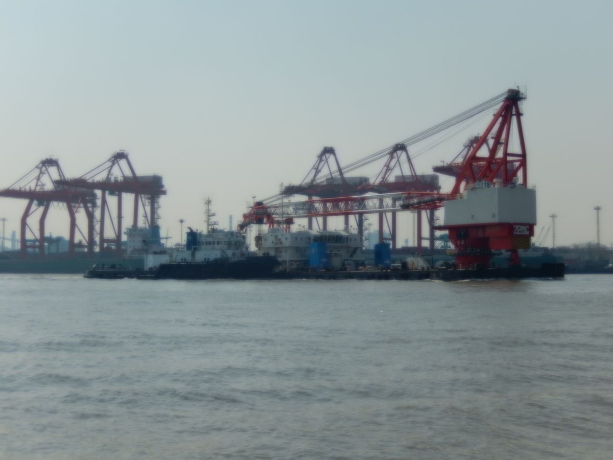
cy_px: 230
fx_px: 1293
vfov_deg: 20.2
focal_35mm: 73
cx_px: 306
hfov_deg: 26.7
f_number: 9.8
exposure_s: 1/400
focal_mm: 13.1
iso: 125
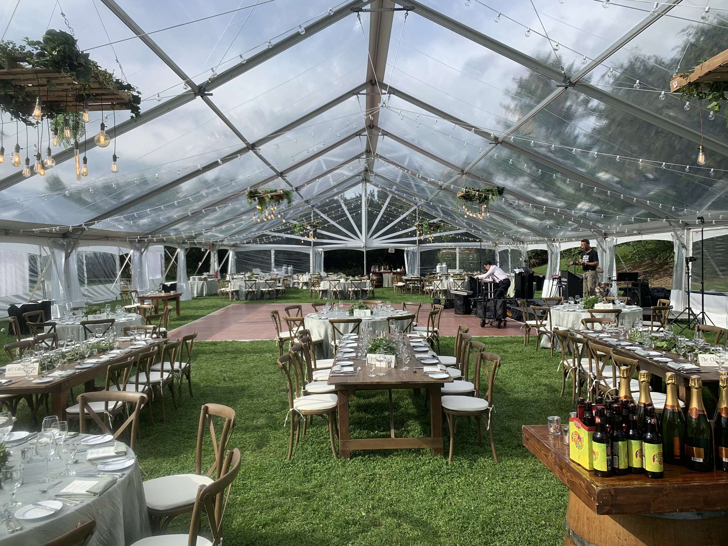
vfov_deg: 53.1
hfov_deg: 67.3
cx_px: 364
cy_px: 273
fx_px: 547
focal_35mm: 26
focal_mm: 4.25
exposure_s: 1/1468
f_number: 1.8
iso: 25
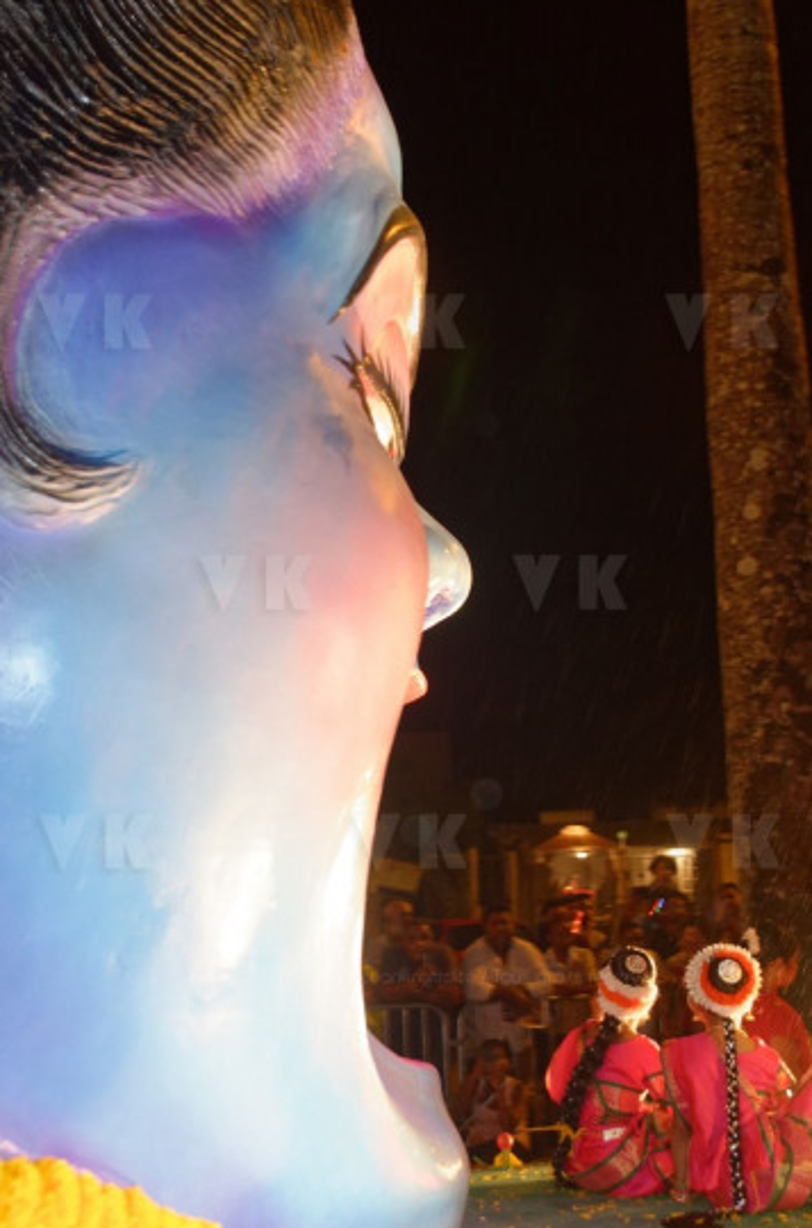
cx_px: 408
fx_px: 1361
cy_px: 634
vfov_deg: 48.6
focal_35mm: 40
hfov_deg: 33.2
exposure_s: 1/40
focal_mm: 24
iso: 800
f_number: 3.5
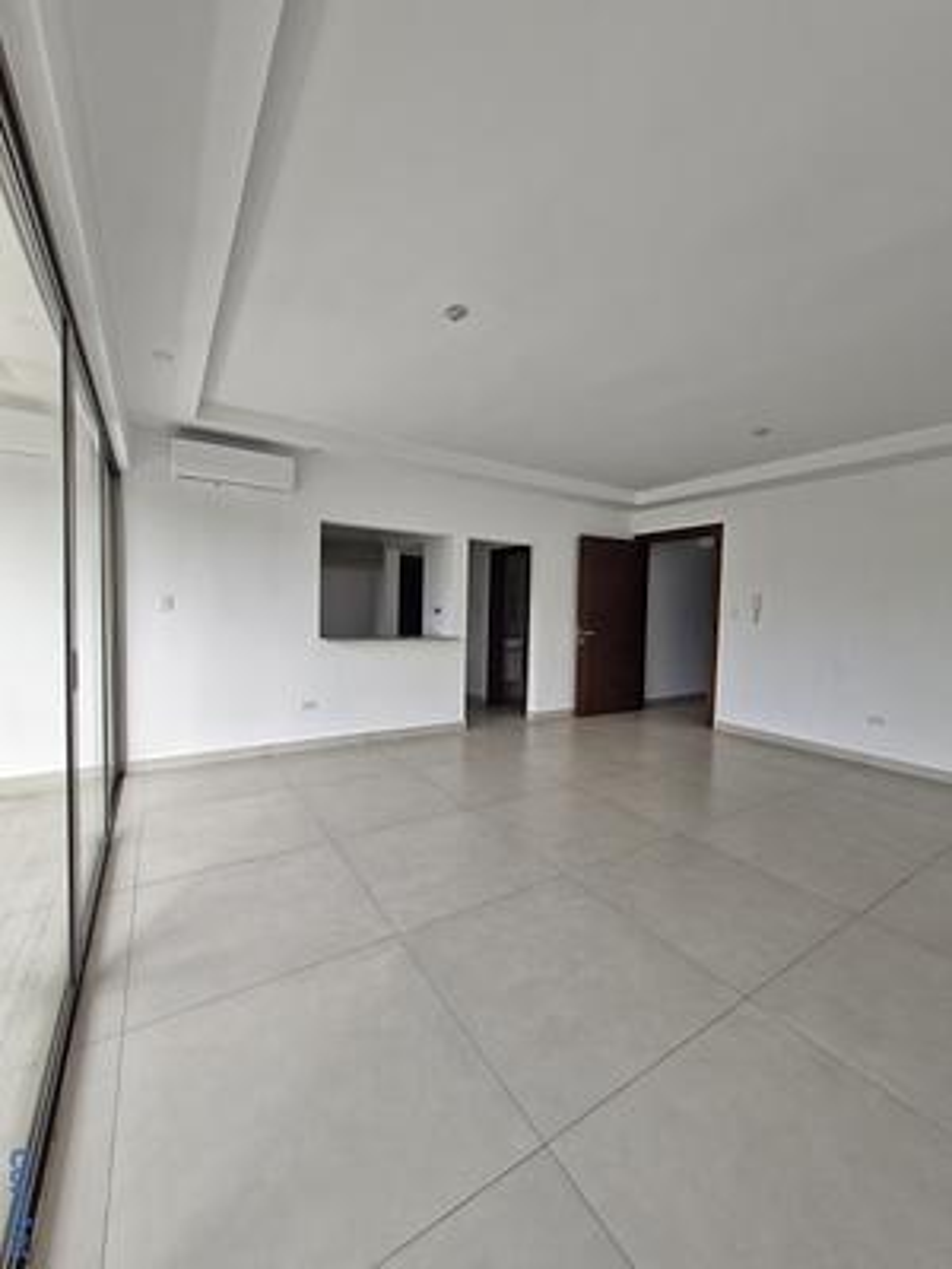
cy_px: 634
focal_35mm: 13
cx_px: 476
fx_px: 477
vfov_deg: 106.2
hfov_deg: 89.9
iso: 50
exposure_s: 1/206
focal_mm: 1.74
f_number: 2.2
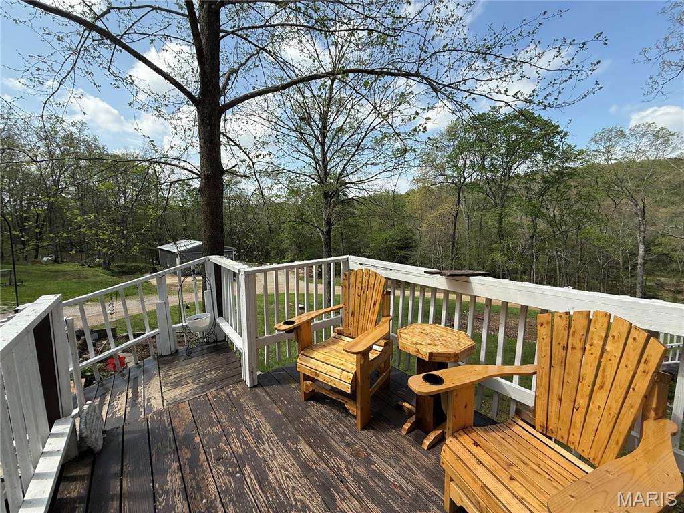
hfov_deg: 102.1
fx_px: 277
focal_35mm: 14
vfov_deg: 85.7
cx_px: 342
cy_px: 256
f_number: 2.2
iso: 50
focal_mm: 2.22
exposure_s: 1/1125
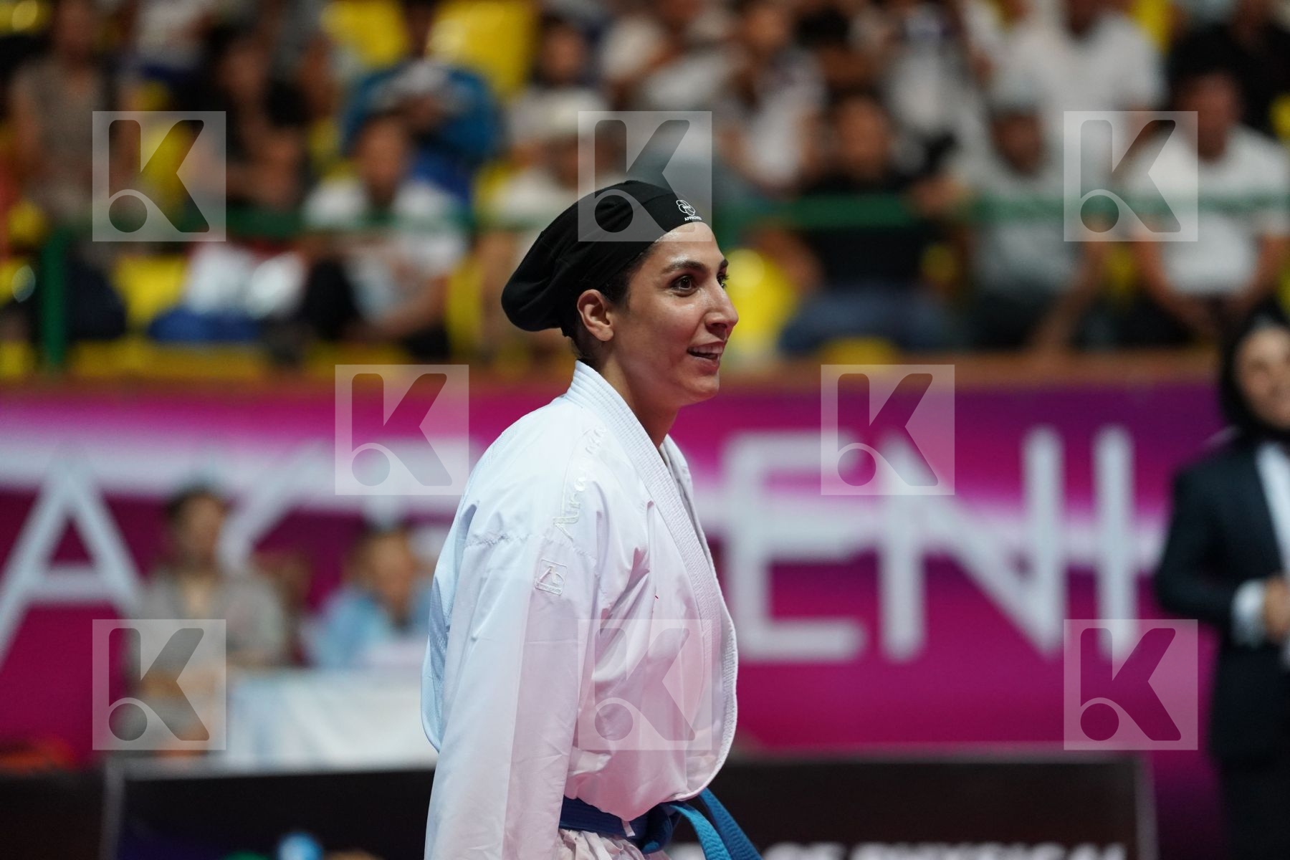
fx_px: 7166
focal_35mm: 200
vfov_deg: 6.9
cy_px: 430
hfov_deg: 10.3
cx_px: 645
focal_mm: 200
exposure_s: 1/1000
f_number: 2.8
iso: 4000
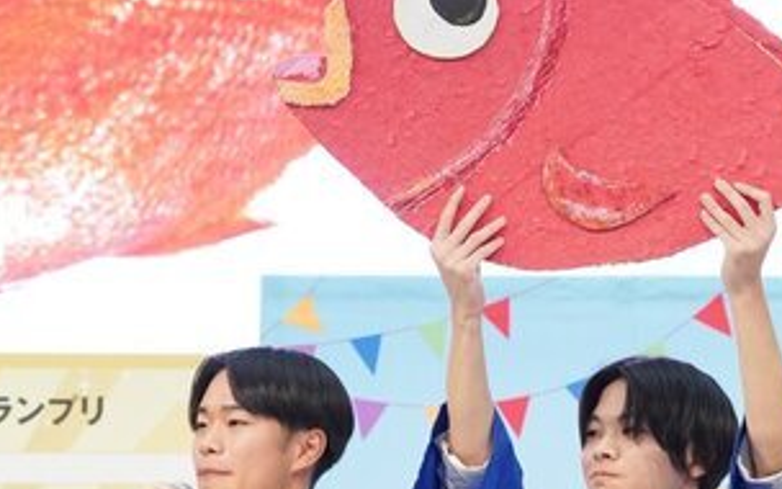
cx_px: 638
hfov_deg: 10.4
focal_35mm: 201
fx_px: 4284
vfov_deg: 6.5
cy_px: 386
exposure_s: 1/320
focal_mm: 100
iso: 4000
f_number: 7.1
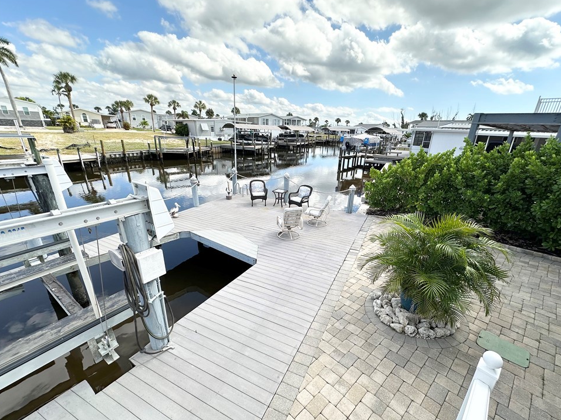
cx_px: 293
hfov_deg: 98.1
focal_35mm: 15
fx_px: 243
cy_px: 217
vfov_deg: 81.7
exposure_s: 1/1366
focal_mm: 2.22
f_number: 2.2
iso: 40
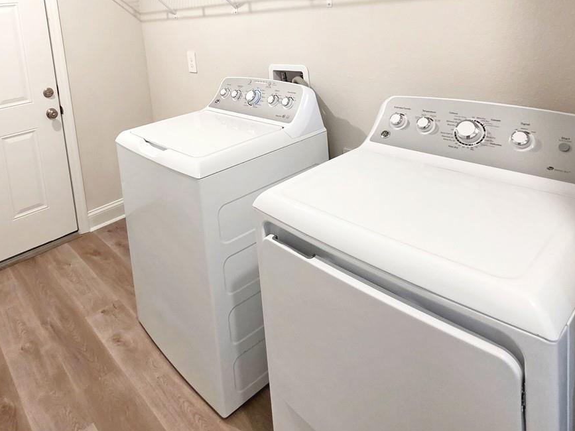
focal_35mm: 24
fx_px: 399
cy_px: 56
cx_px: 220
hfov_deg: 70.6
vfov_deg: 51.3
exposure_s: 1/120
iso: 250
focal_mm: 2.2
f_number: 1.9
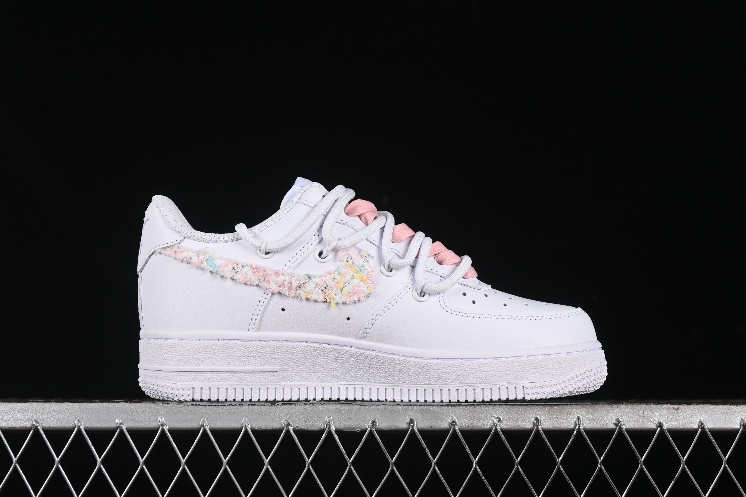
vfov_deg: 18.2
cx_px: 373
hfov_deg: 27.0
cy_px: 248
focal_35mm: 75
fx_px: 1554
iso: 160
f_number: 8
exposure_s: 1/125
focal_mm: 50
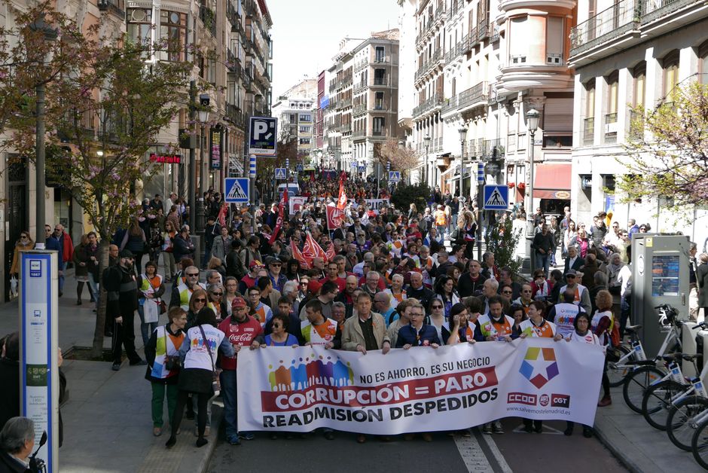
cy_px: 236
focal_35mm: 49
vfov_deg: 27.6
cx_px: 354
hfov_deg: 40.3
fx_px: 964
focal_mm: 22
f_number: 4
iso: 100
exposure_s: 1/320
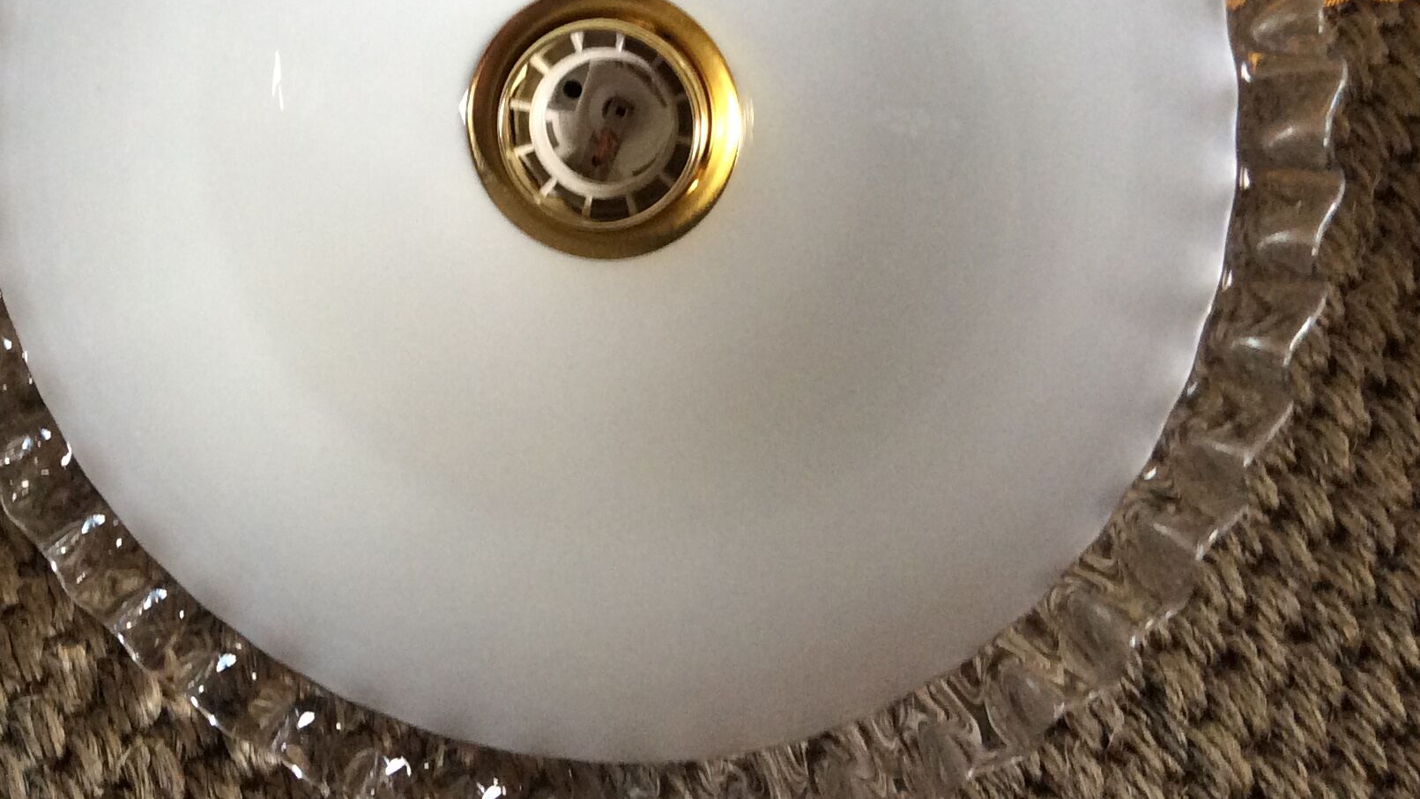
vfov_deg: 21.1
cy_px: 140
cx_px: 522
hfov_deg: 37.0
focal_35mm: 56
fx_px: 2108
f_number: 2.4
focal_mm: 3.3
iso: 80
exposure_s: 1/25
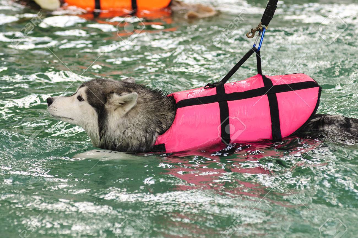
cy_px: 119
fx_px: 2309
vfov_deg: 5.9
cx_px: 179
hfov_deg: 8.9
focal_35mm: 232
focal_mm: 155
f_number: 4
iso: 200
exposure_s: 1/350
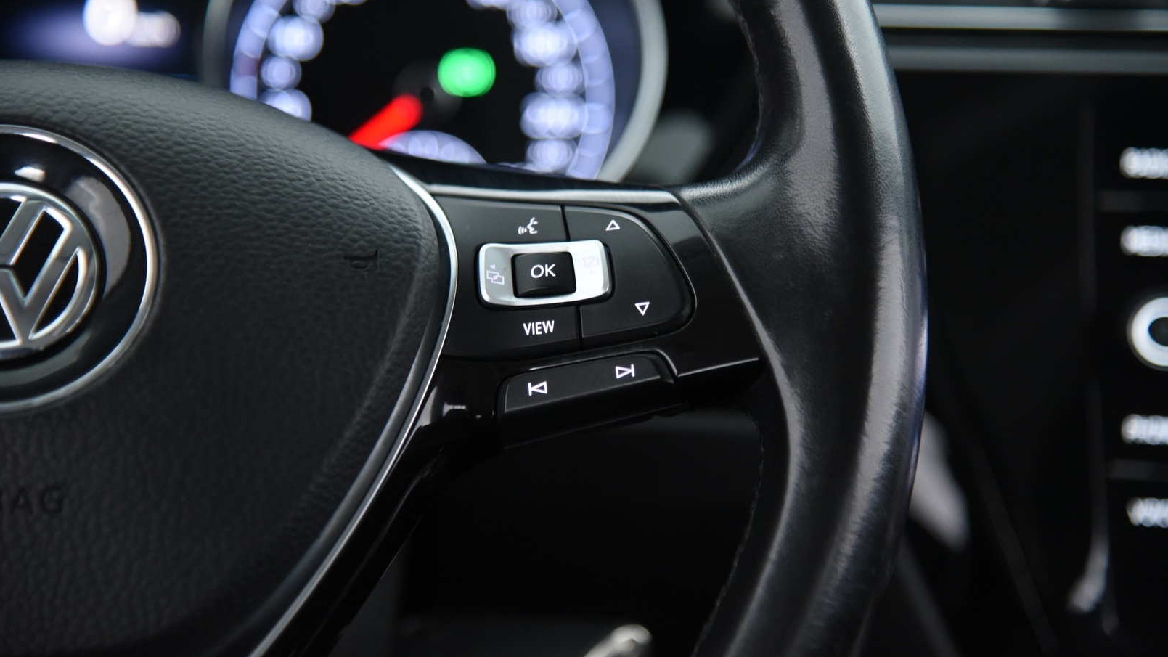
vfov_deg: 10.3
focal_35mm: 118
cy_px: 266
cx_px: 584
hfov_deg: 18.2
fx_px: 3654
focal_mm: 112
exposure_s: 1/25
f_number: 4
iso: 4000
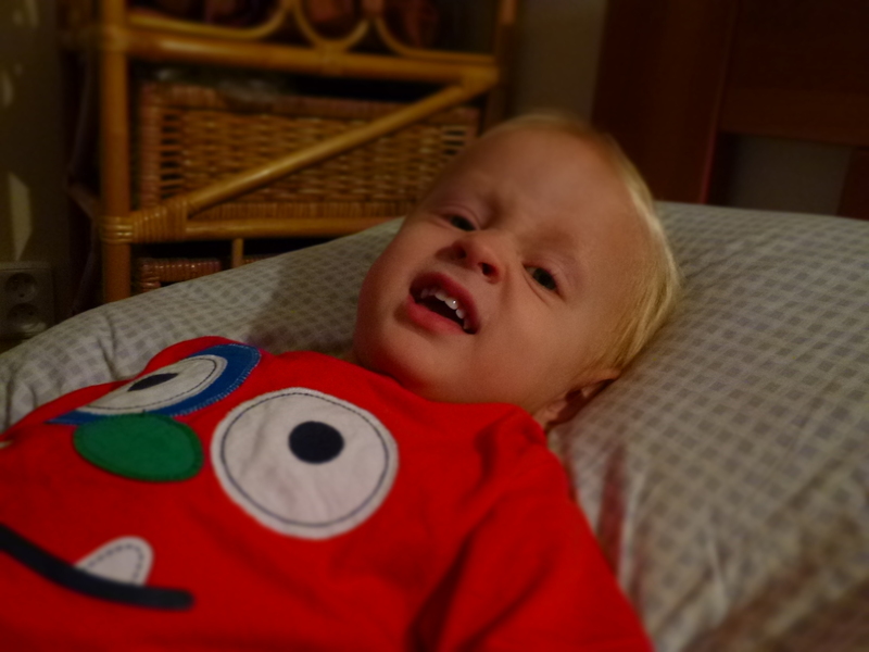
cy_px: 326
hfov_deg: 61.7
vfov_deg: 48.2
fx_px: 728
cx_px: 434
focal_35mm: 29
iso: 400
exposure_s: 1/8
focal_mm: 5.2
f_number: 3.3
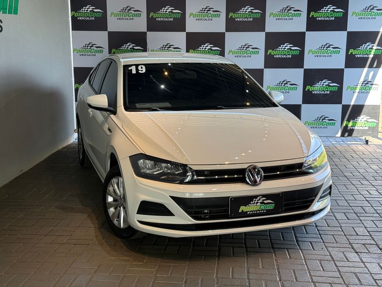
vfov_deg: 30.3
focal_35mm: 48
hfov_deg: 39.6
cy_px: 144
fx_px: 530
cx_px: 191
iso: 64
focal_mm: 6.76
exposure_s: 1/123
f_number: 1.78
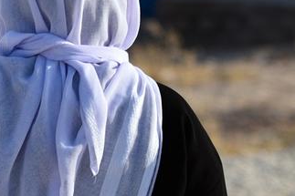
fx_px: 4193
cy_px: 154
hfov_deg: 4.0
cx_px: -238
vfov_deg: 2.7
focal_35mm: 512
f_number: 3.5
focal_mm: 86
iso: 100
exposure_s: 1/1600
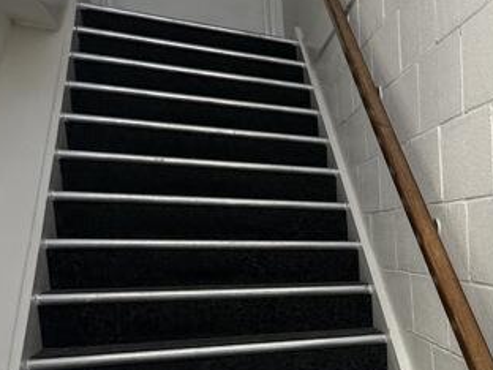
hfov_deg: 26.8
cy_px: 318
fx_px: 655
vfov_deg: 30.4
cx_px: 766
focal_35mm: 46
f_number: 2.2
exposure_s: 1/273
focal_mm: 2.22
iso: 40
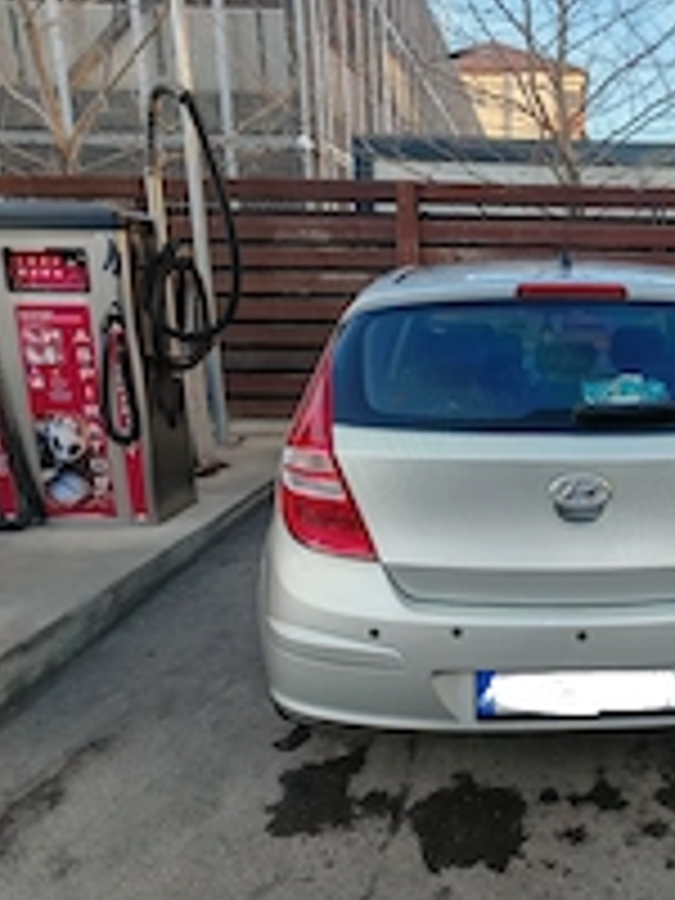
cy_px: 518
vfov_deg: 56.6
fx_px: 832
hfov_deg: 41.3
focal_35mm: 32
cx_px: 585
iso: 50
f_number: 2.2
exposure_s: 1/300
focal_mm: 1.96
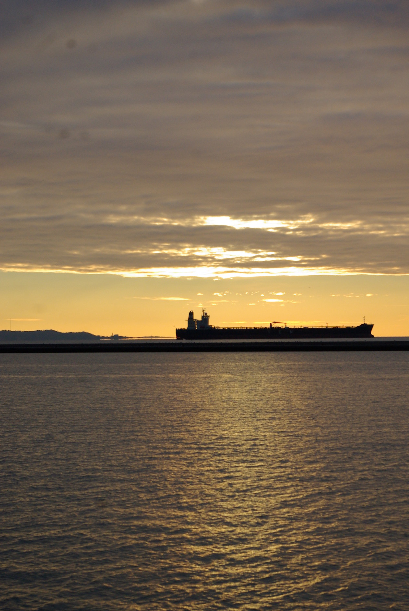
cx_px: 258
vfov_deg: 19.3
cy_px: 303
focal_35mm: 106
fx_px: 1796
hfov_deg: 13.0
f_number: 8
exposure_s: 1/750
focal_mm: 55
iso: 400
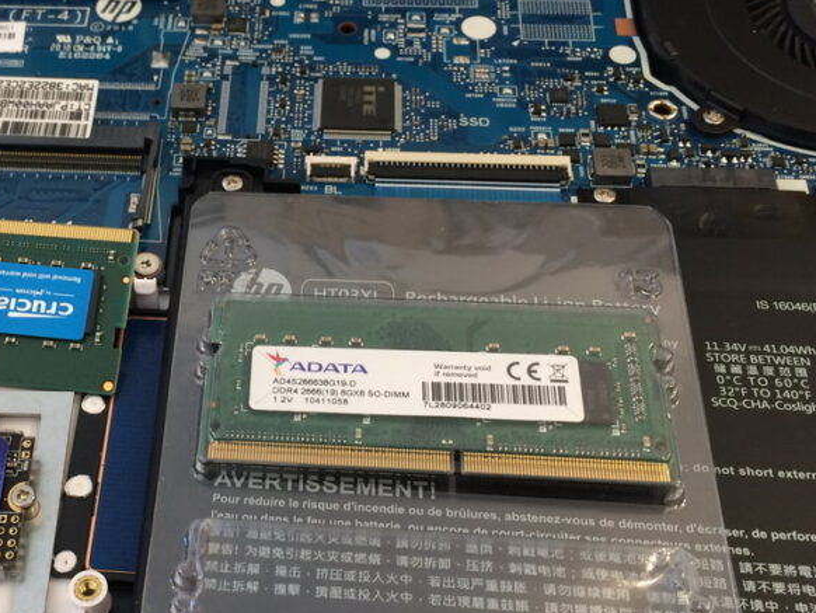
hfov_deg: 36.5
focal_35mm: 51
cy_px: 327
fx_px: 1203
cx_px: 188
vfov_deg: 28.6
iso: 80
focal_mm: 4.15
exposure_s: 1/30
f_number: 2.2
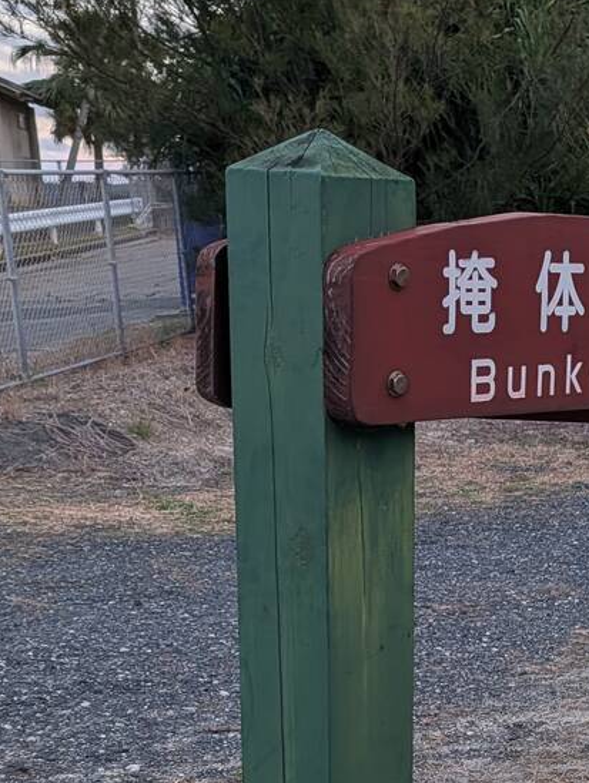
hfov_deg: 19.3
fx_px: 1585
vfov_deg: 26.9
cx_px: 781
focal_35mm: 70
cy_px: 695
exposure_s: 1/197
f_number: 1.68
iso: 28
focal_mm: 6.9
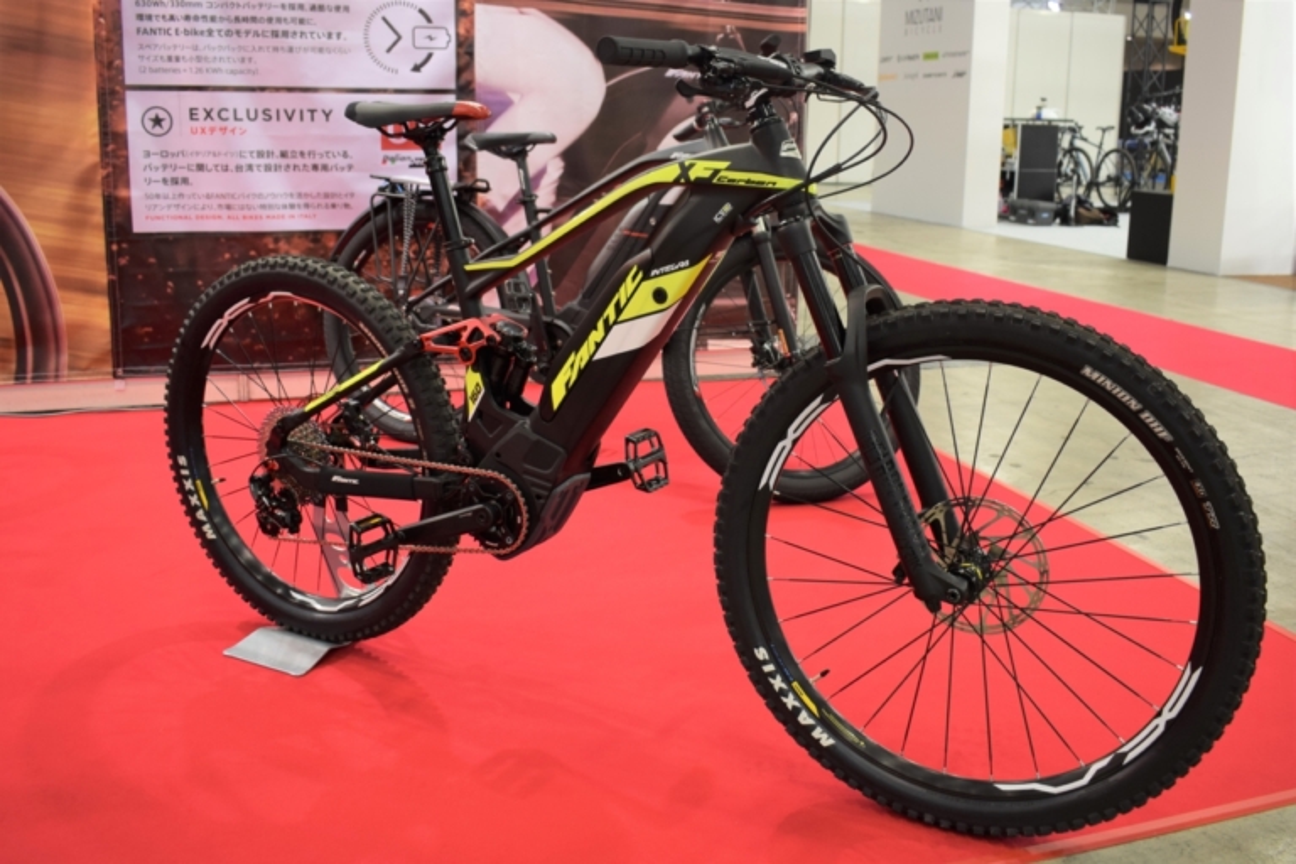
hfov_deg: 67.4
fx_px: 972
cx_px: 648
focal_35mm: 27
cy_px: 432
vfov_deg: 47.9
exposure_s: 1/60
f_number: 4
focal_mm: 18
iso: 450
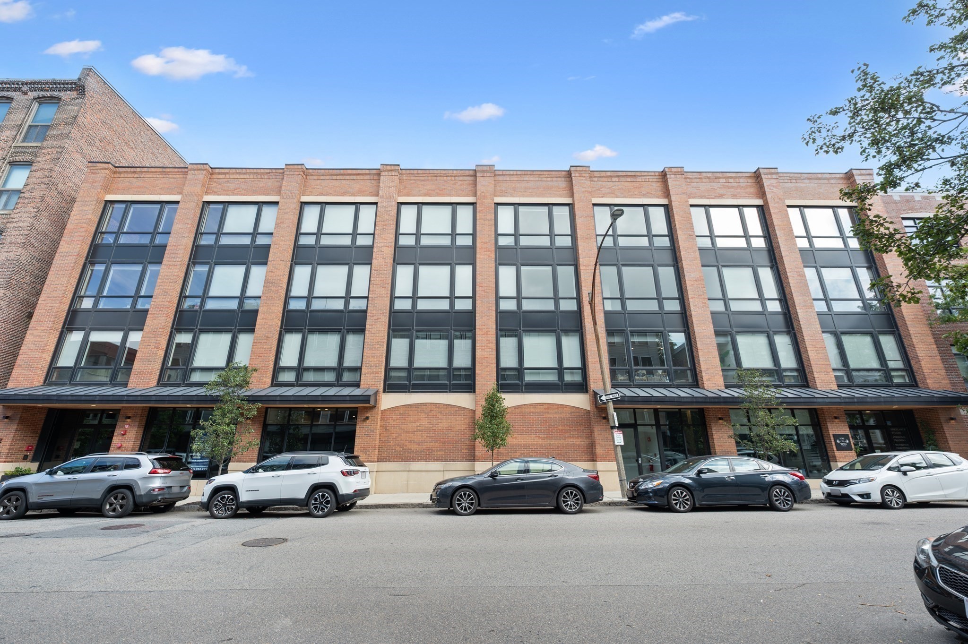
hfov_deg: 104.3
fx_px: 376
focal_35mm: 14
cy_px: 322
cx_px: 484
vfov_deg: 81.1
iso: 100
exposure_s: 1/60
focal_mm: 14
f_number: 8
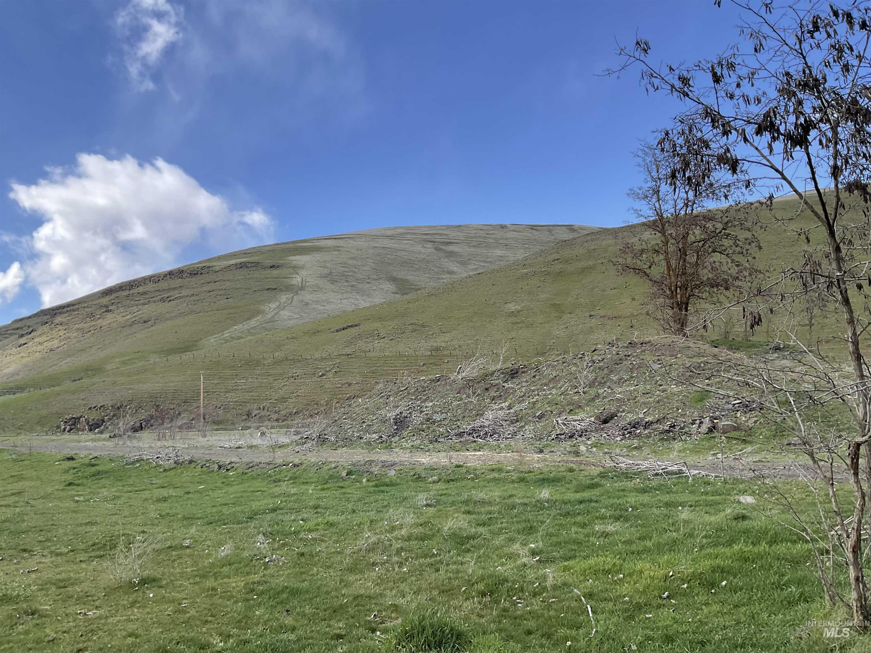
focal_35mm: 29
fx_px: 730
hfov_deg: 61.7
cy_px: 326
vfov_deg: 48.2
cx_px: 436
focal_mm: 3
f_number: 1.8
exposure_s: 1/855
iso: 16
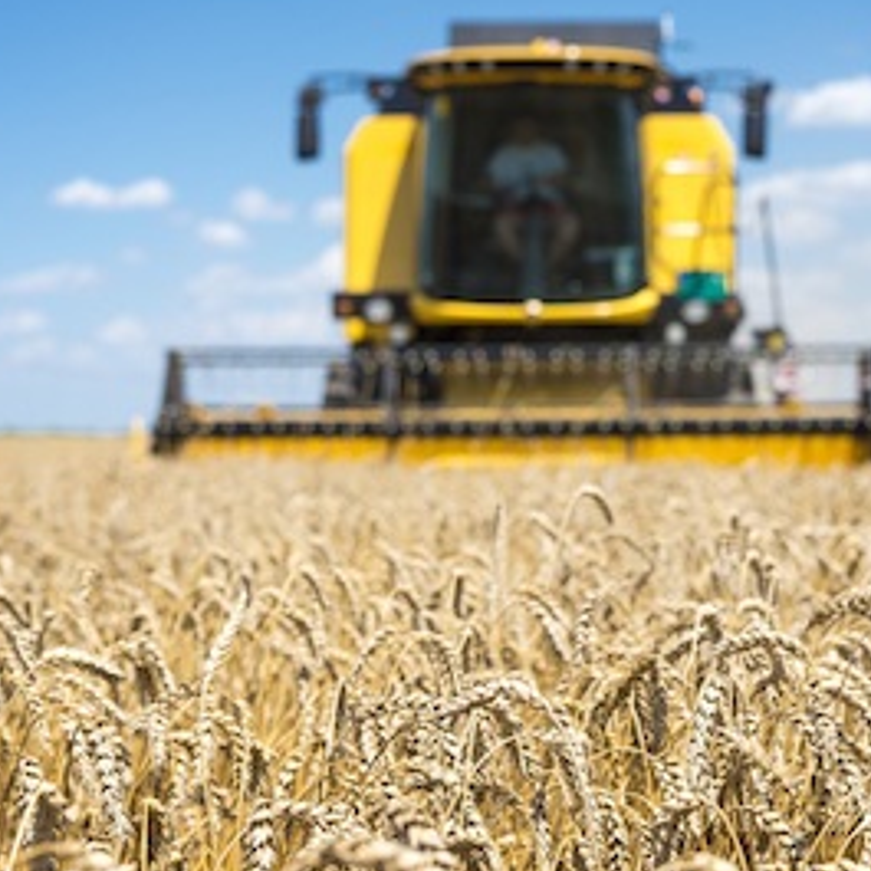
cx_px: 562
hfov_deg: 21.6
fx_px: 2277
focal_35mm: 80
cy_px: 399
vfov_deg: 21.6
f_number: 5.6
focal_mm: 50
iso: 250
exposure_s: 1/2000
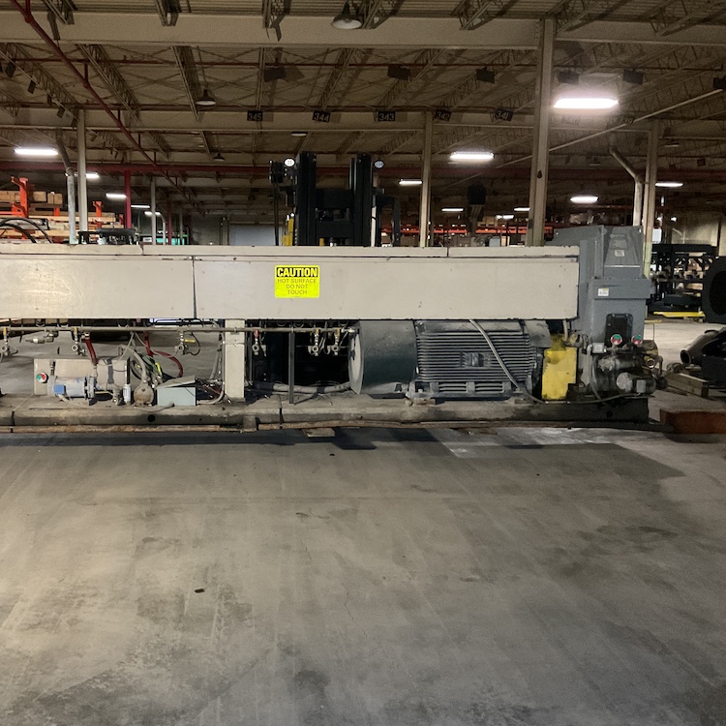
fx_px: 830
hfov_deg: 46.8
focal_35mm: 35
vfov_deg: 47.2
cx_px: 277
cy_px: 370
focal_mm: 3
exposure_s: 1/30
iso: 500
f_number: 1.8
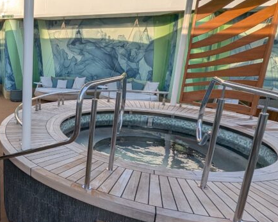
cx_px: 7
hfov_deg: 49.3
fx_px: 247
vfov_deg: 48.5
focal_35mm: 30
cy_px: 117
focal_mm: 1.95
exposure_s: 1/737
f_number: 2.2
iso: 45
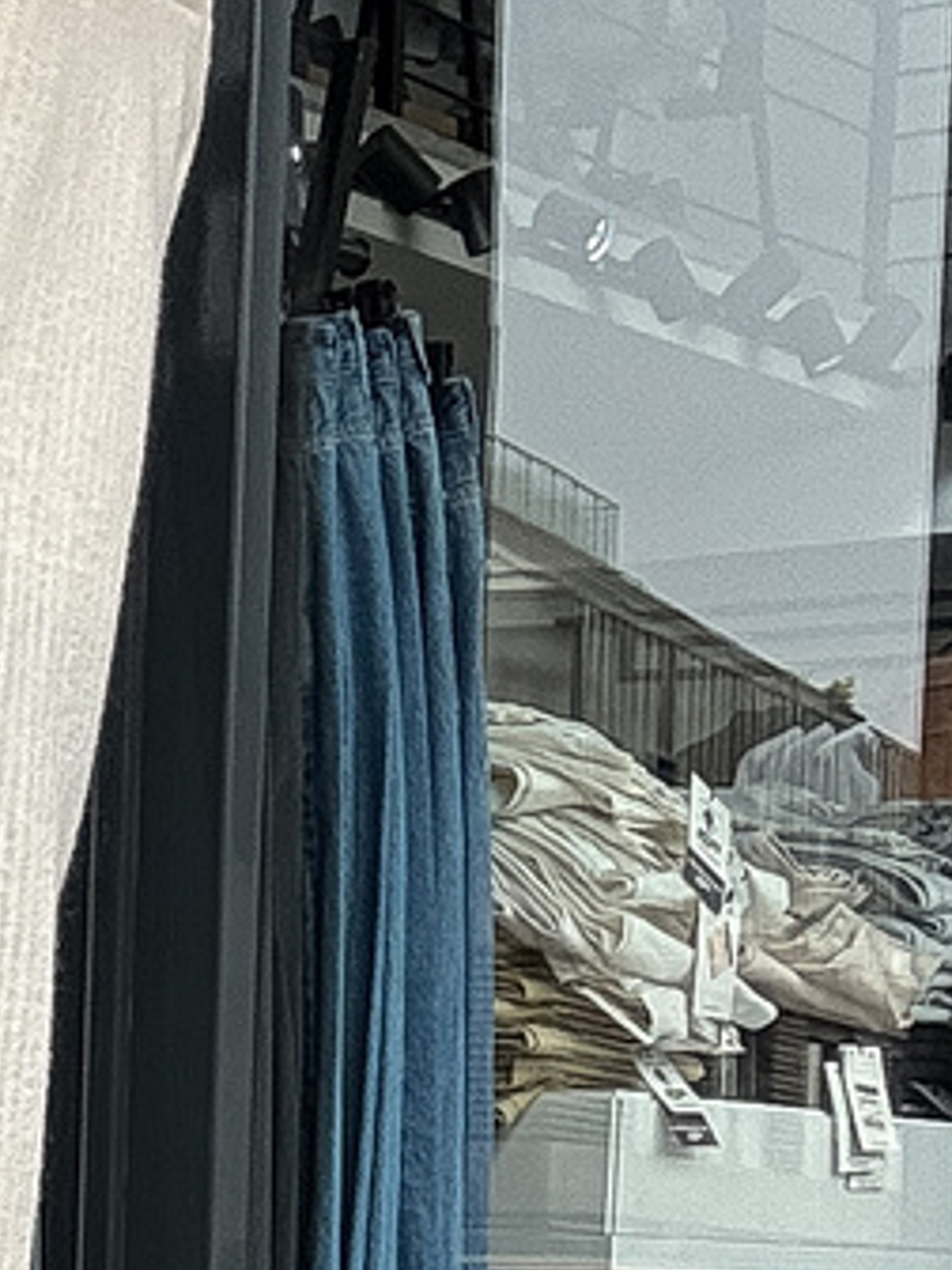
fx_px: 5244
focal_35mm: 143
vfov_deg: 13.3
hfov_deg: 10.0
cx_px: -608
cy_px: 1712
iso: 25
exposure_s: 1/320
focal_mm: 2.69
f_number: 1.9
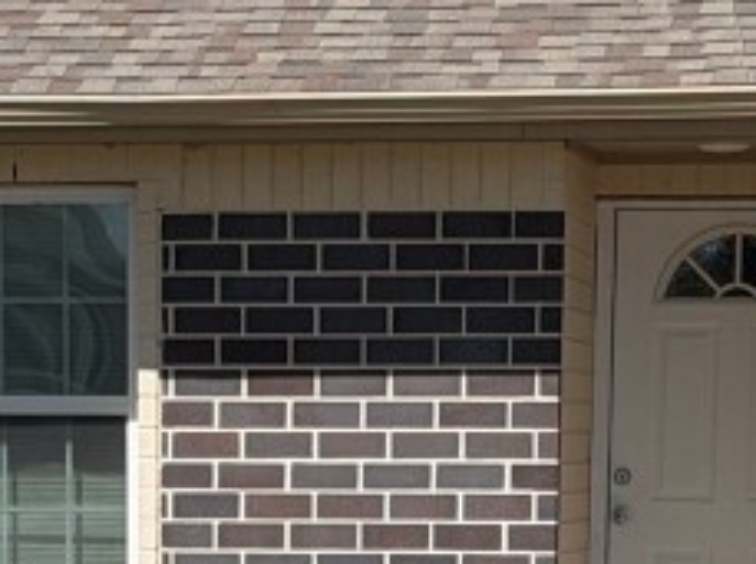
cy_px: 963
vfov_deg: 6.7
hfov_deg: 9.2
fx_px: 4688
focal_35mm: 215
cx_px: 168
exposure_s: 1/4098
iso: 64
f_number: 1.78
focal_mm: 6.76
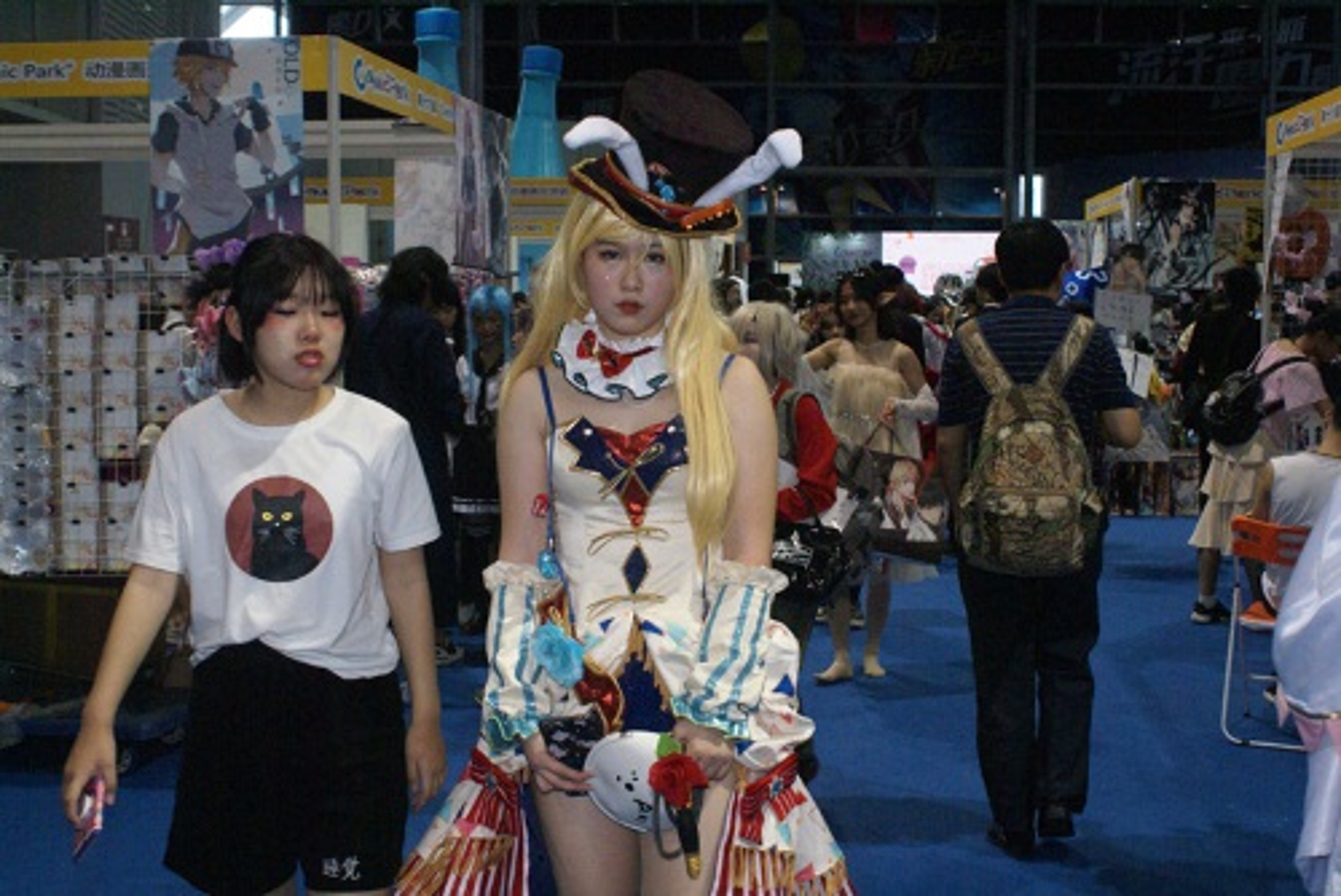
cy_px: 448
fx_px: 1677
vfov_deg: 29.9
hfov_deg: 43.6
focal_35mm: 45
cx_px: 670
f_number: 5.6
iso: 1600
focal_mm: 30
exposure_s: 1/125
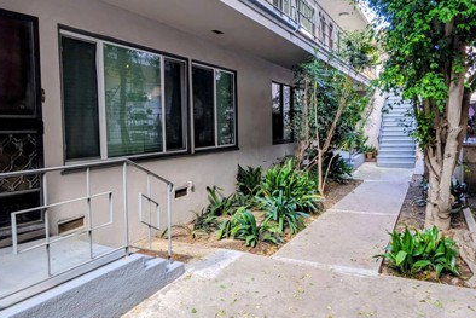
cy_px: 145
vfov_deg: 47.9
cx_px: 254
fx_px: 357
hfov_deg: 67.3
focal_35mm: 27
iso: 43
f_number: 2.2
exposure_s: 1/60
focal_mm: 2.22
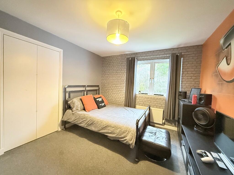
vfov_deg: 85.7
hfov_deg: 102.1
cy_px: 88
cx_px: 117
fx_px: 95
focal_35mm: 14
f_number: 2.2
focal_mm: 2.22
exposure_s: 1/50
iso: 1000
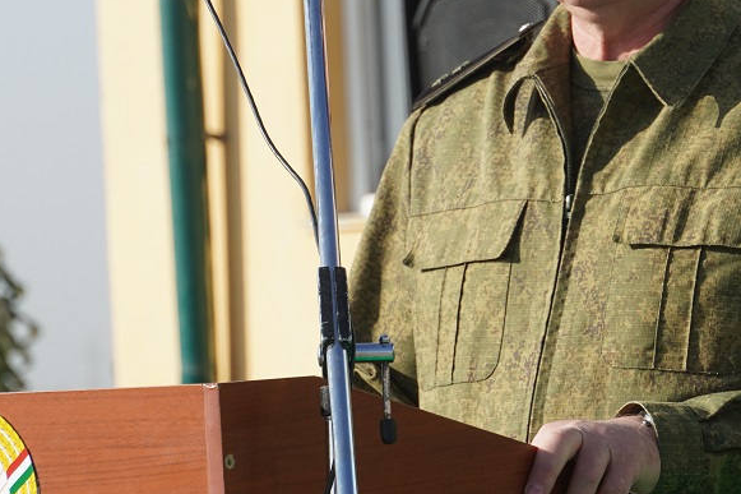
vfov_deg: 4.4
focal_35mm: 313
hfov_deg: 6.6
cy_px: 117
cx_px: 517
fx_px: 6441
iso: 100
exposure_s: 1/250
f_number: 7.1
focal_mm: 101
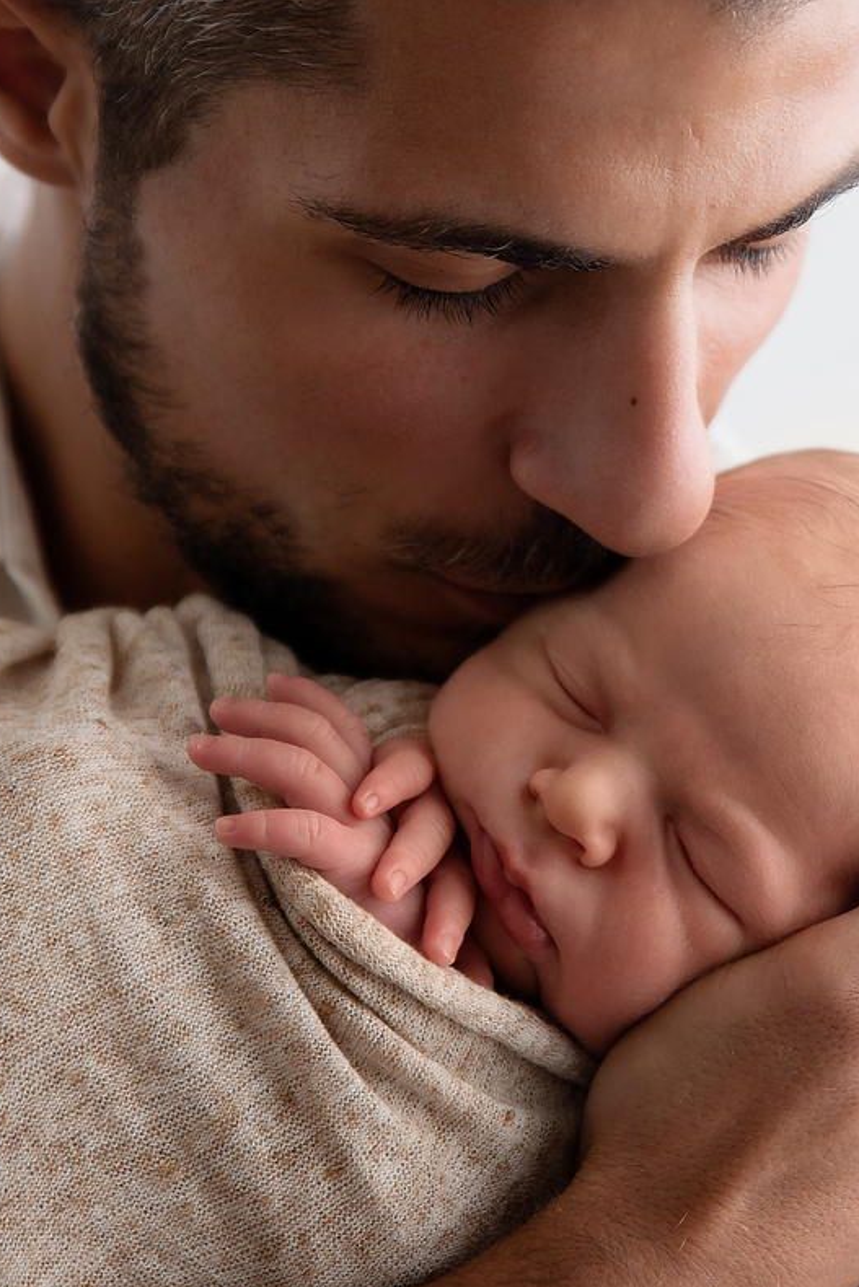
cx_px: 771
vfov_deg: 13.8
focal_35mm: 148
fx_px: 5294
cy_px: 290
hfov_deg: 9.2
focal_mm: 65
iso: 250
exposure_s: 1/125
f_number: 3.2
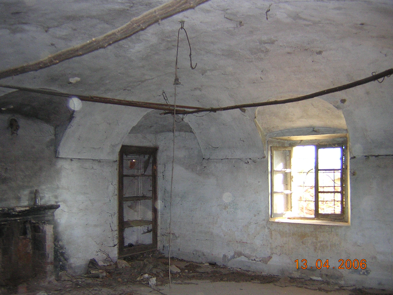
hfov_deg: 51.4
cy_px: 148
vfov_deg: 39.7
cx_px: 196
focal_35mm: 36
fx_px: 409
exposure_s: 1/60.1
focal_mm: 4.7
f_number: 2.6
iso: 375
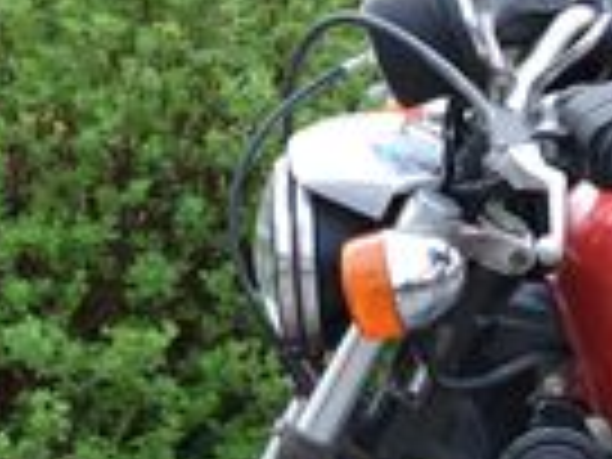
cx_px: 842
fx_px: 3284
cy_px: 488
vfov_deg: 7.9
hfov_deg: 10.4
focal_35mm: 186
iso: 400
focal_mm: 35
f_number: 5.6
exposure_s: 1/125
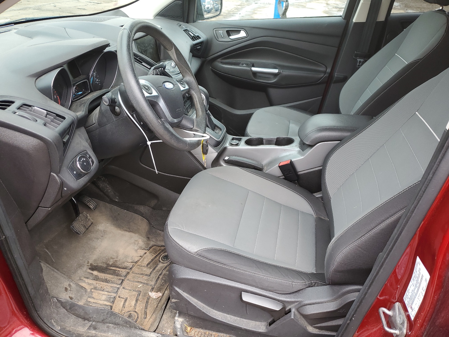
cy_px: 168
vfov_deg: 53.1
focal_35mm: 26
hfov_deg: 67.3
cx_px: 224
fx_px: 337
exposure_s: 1/333
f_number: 1.5
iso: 50
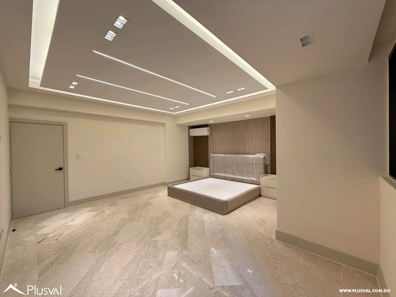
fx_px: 160
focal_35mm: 14
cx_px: 198
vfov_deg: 85.7
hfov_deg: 102.1
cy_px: 148
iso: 125
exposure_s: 1/120
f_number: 2.2
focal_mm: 2.22
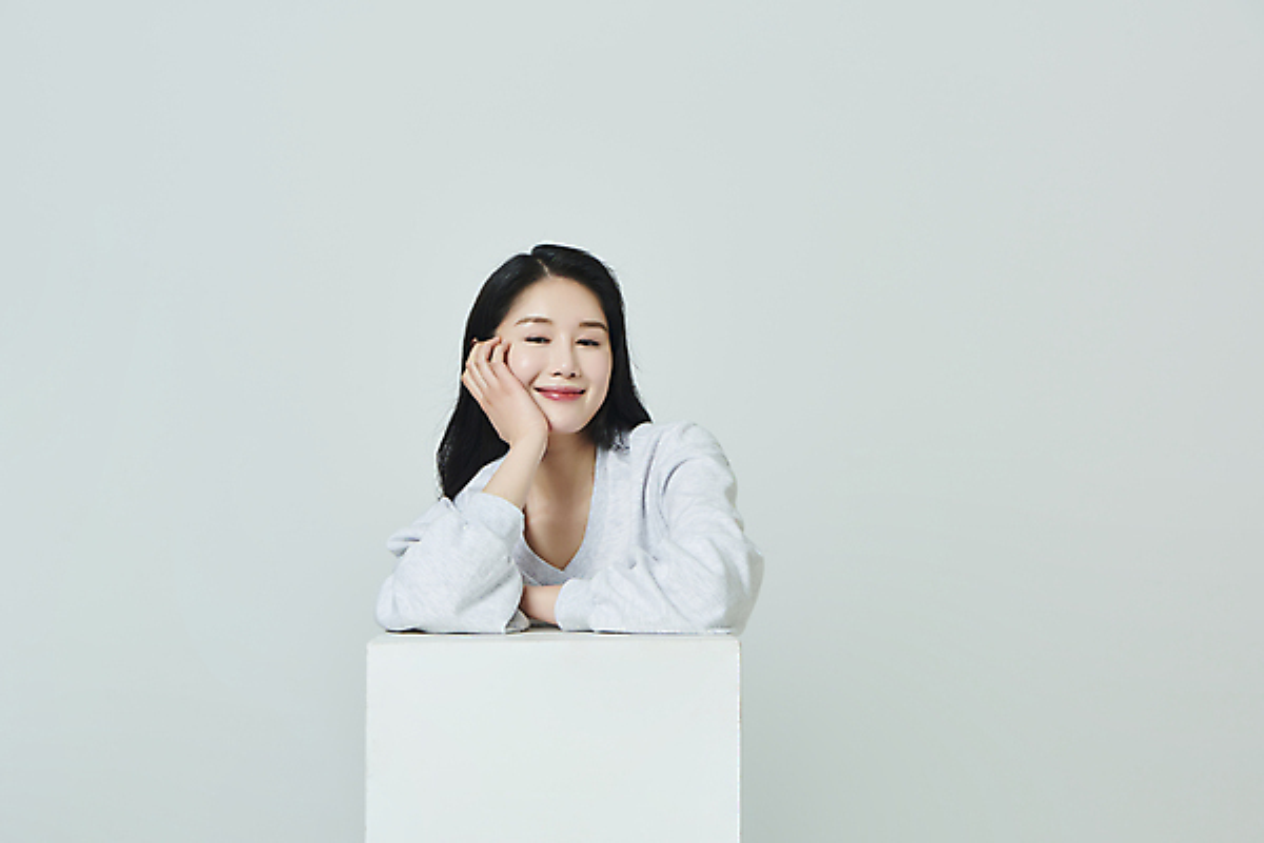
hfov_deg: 28.8
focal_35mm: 70
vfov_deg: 19.5
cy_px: 422
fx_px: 2458
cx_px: 632
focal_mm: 70
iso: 100
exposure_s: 1/125
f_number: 11
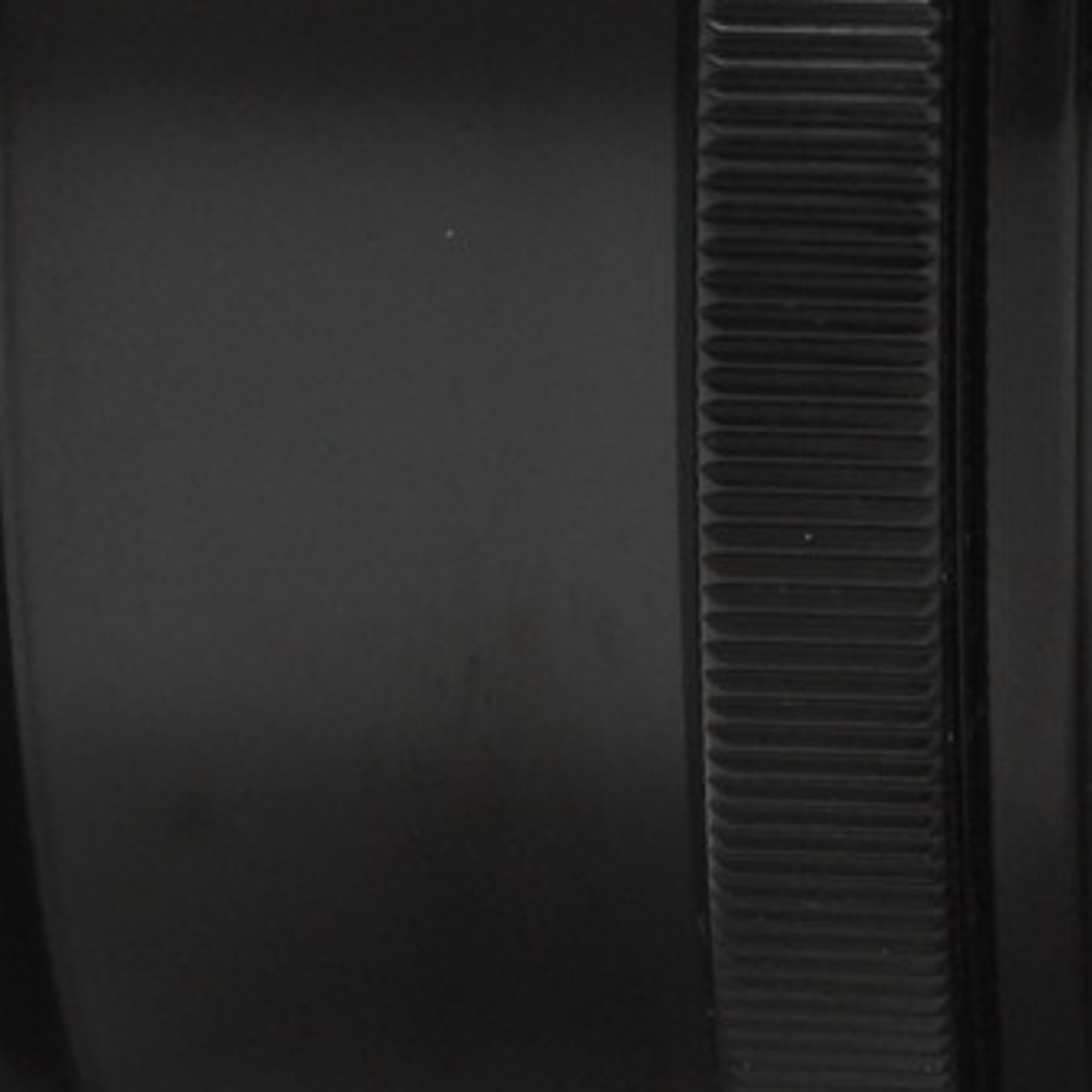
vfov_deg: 5.6
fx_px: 11171
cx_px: 1475
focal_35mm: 313
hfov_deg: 5.6
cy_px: -163
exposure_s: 1/125
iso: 400
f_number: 14
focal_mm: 52
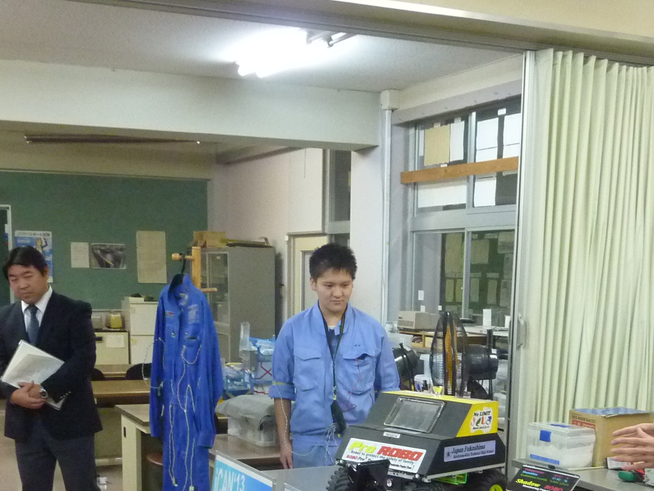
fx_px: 1020
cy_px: 479
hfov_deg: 35.5
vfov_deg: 25.8
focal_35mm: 54
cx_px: 359
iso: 400
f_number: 3.3
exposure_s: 1/25
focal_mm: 4.1
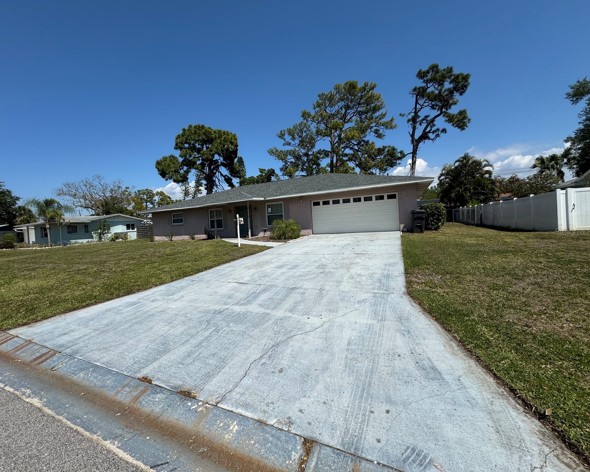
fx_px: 262
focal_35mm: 15
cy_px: 231
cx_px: 270
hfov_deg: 96.6
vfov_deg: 84.0
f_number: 2.2
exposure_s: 1/3717
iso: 50
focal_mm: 2.22
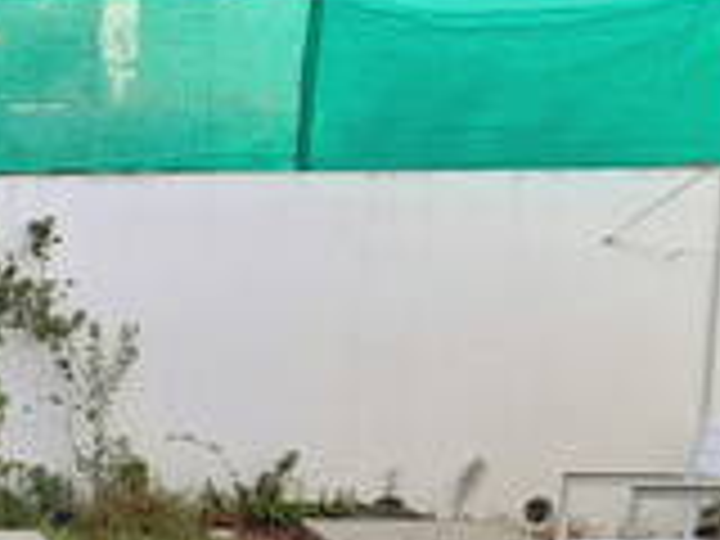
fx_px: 2662
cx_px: -274
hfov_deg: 14.6
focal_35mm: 128
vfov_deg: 11.0
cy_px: 873
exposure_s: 1/100
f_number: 1.8
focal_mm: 3.98
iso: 40
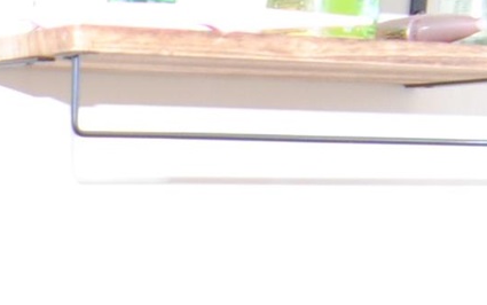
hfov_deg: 15.9
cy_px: 644
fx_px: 1616
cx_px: -214
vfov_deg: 9.9
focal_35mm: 122
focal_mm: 11
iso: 400
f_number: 2.8
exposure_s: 1/10
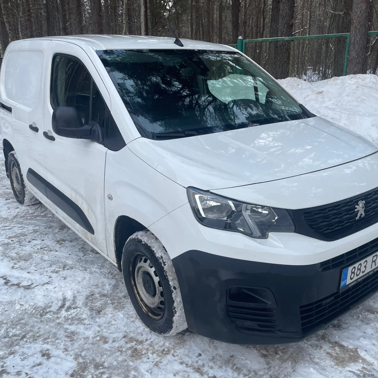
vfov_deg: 52.5
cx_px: 205
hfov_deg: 52.5
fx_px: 383
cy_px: 187
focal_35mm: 31
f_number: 1.6
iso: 32
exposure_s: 1/248
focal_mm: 4.2
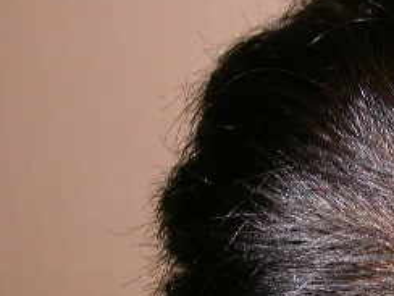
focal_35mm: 139
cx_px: 488
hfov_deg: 13.7
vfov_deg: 10.6
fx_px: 1582
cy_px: 302
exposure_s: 1/60.3
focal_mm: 11.1
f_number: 2.9
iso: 100
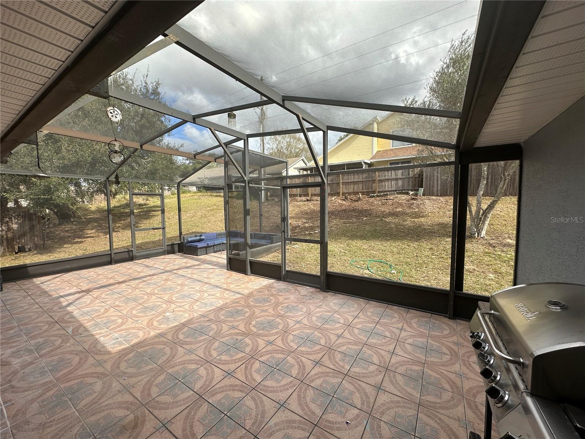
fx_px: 237
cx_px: 292
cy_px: 220
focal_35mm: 14
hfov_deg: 102.1
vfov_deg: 85.7
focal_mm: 2.22
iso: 40
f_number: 2.2
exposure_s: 1/493
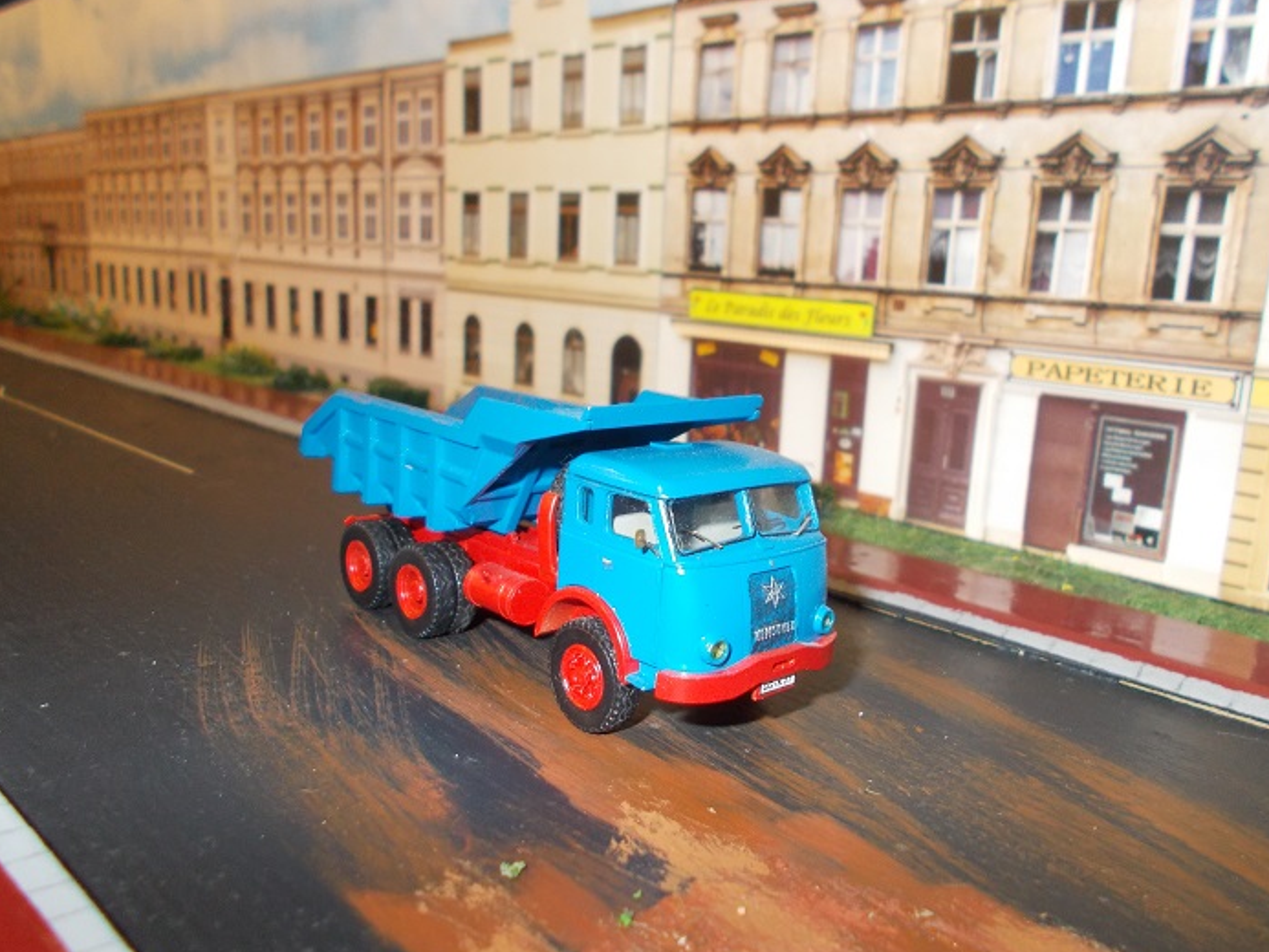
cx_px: 672
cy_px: 494
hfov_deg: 59.9
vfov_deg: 46.8
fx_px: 1100
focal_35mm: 30
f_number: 3.2
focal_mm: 4.6
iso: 200
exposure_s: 1/25
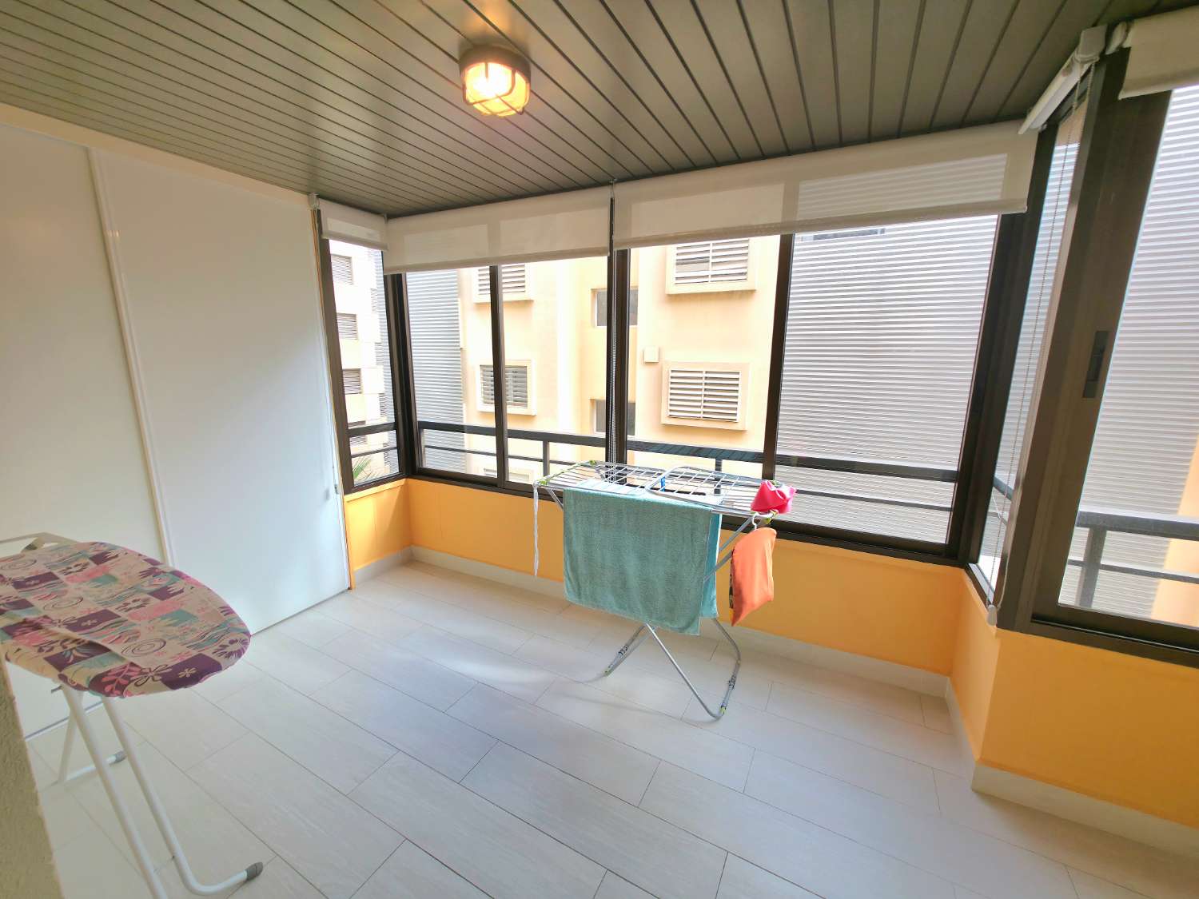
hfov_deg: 106.2
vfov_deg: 89.9
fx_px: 450
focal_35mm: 13
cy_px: 450
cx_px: 600
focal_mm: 2.2
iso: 20
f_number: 1.9
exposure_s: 1/172
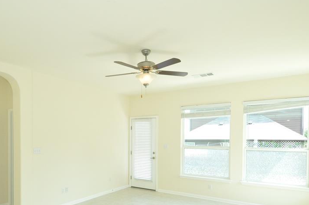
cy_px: 145
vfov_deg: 48.2
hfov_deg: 68.4
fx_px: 223
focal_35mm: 26
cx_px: 117
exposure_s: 1/200
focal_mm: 12
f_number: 7.1
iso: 2000
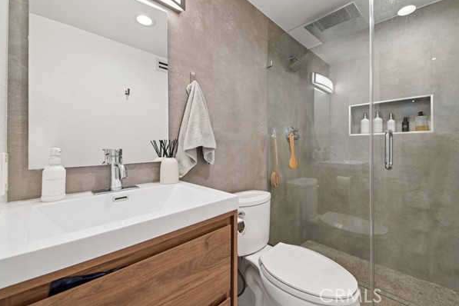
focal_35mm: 15
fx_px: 191
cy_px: 143
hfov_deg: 100.3
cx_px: 239
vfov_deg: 77.2
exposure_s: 1/10
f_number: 8
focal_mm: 14
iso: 320
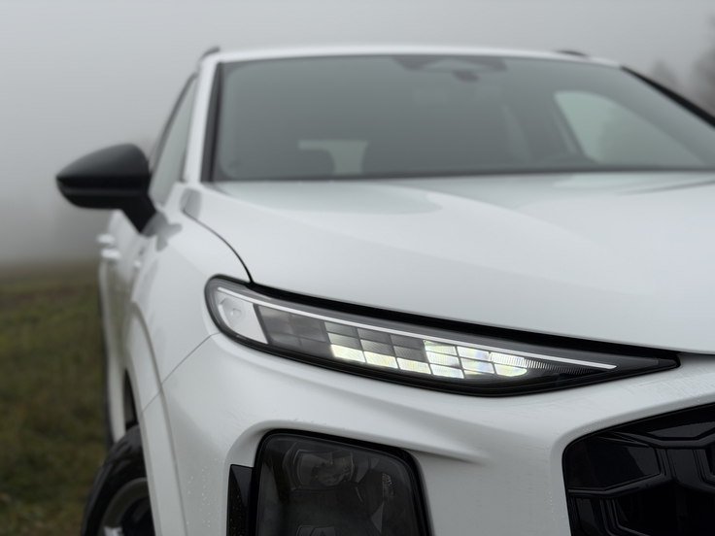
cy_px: 268
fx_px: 991
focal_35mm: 48
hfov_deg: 39.7
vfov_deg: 30.3
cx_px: 358
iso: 80
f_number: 1.78
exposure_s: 1/6024
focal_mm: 6.76
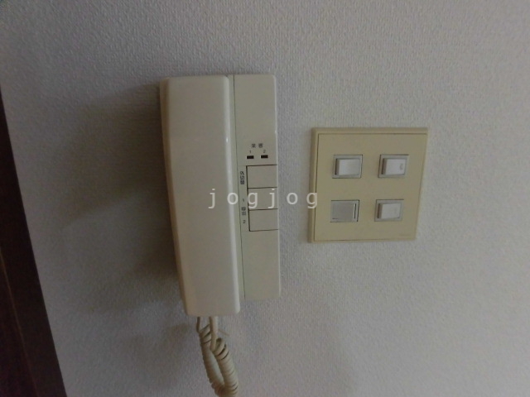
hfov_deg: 71.6
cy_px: 198
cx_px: 265
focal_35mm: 24
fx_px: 367
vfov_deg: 56.8
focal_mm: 4.3
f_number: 3.1
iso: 400
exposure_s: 1/30
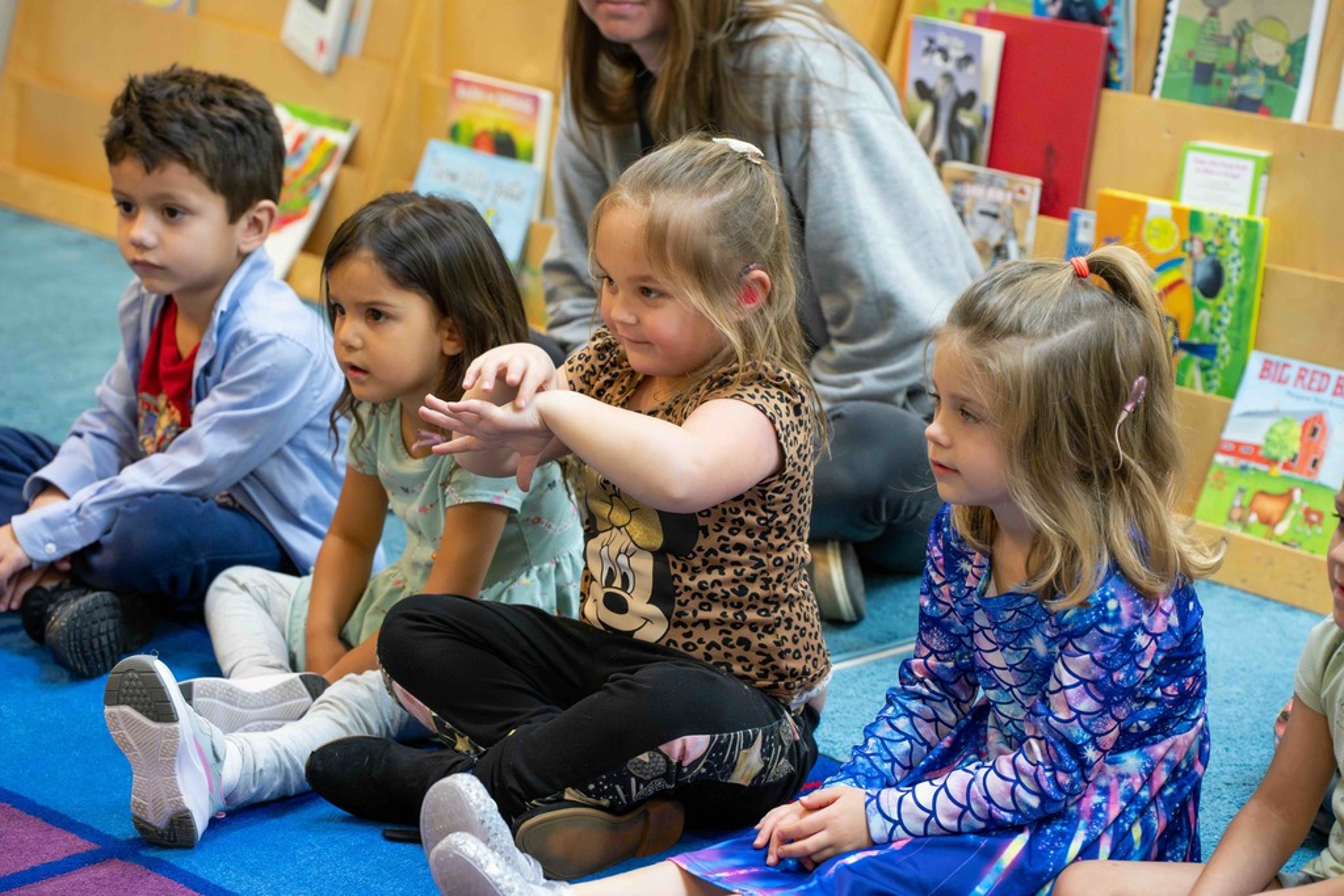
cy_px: 448
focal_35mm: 105
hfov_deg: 19.5
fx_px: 3920
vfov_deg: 13.0
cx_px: 672
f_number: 4.5
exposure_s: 1/250
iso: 3200
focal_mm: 105
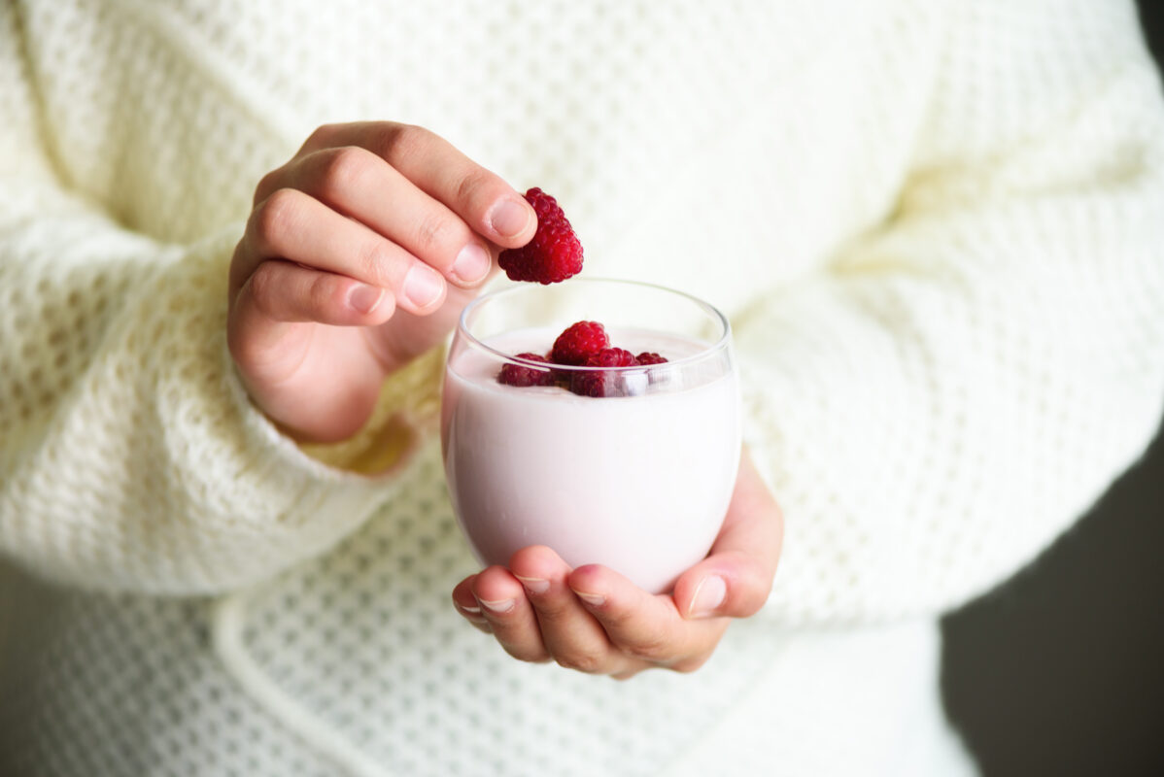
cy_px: 388
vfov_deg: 13.1
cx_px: 582
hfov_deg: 19.4
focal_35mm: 105
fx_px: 3396
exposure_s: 1/50
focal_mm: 105
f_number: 3
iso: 200
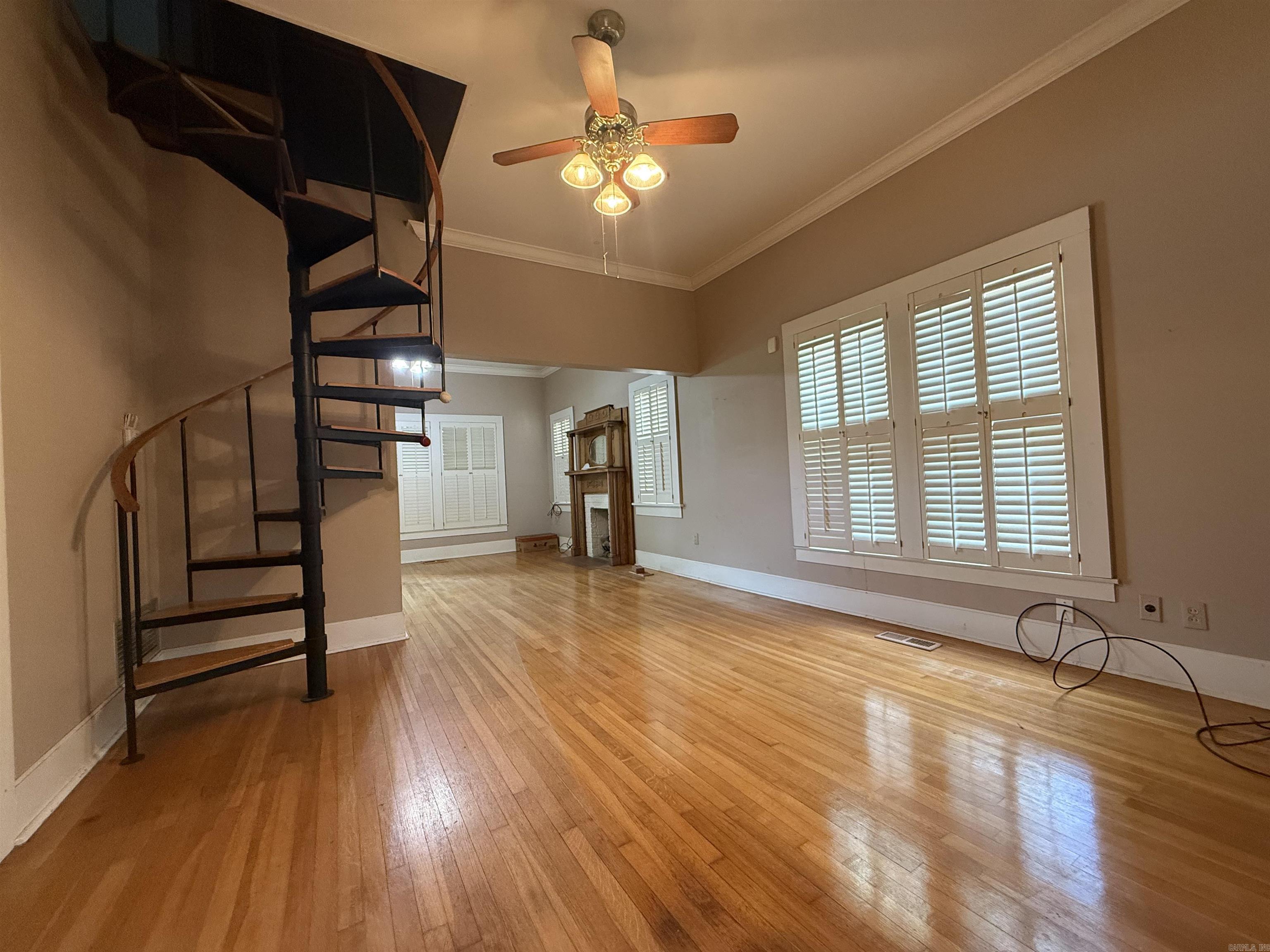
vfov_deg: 85.7
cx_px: 635
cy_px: 476
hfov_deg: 102.1
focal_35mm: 14
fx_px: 514
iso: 400
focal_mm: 2.22
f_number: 2.2
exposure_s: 1/60
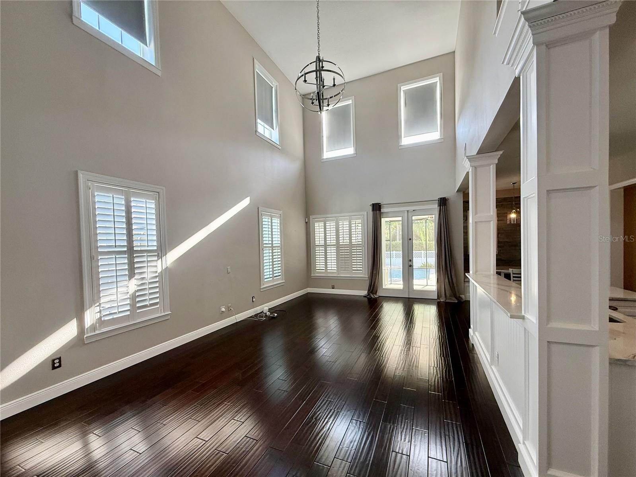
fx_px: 257
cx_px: 318
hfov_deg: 102.1
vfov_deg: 85.7
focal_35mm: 14
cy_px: 238
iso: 200
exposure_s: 1/120
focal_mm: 2.22
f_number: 2.2
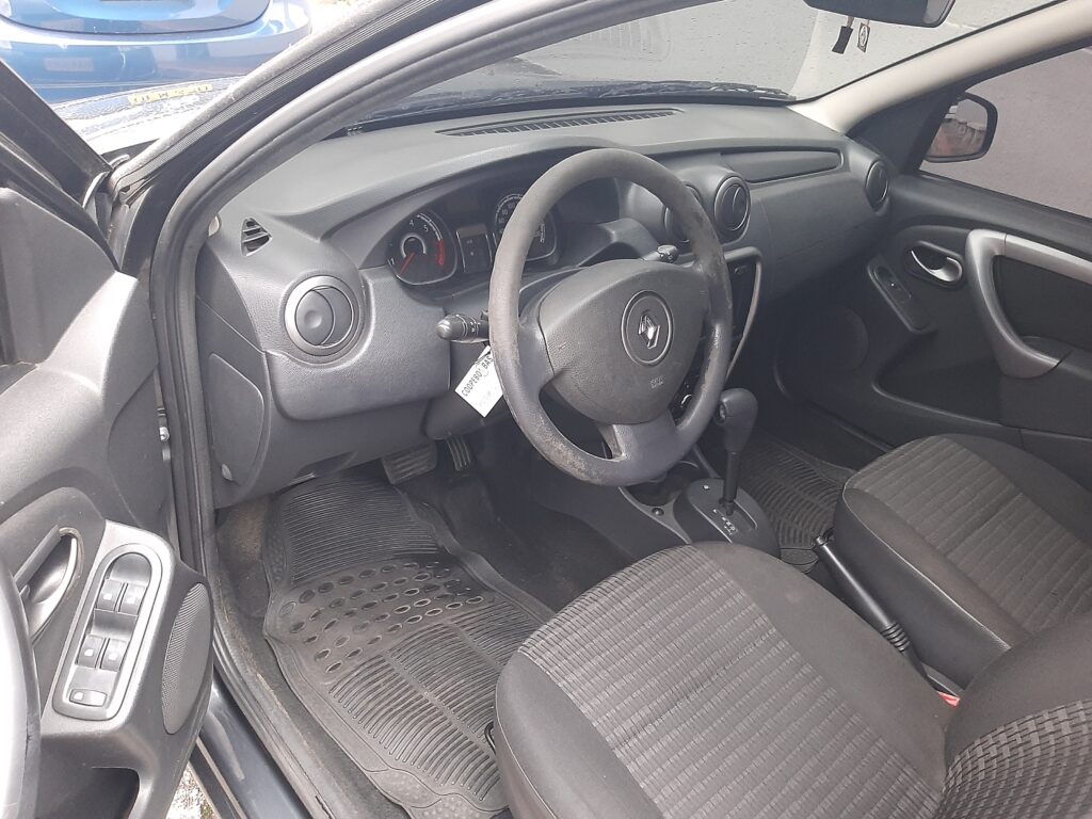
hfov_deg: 65.3
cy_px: 410
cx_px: 546
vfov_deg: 51.4
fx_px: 852
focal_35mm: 27
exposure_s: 1/24
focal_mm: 3.93
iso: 320
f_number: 1.7
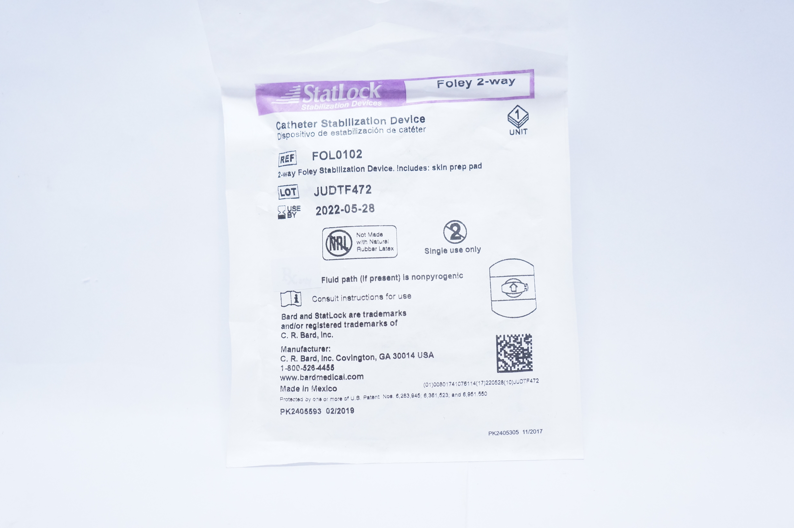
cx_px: 397
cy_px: 264
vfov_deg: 35.4
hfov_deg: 51.3
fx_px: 826
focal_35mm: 38
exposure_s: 1/125
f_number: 5
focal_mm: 25
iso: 1600
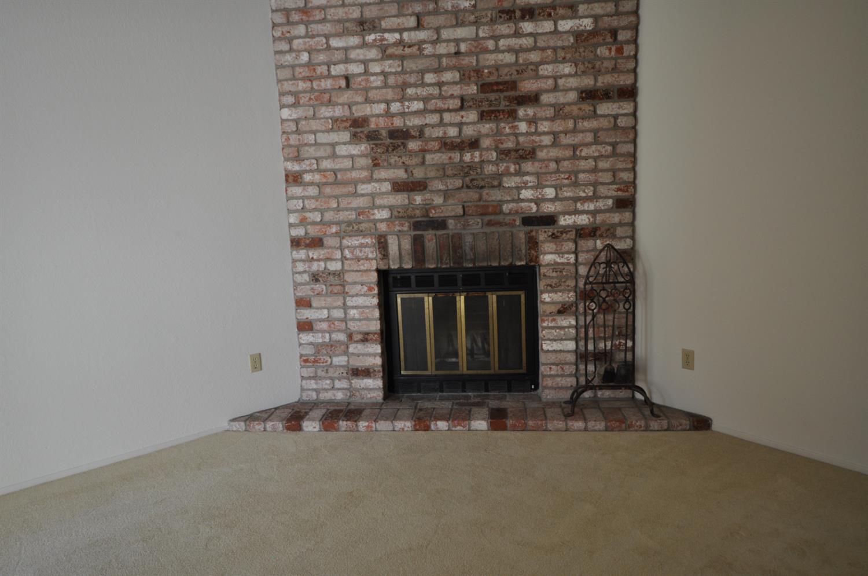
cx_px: 434
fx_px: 614
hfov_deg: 70.5
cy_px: 288
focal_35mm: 26
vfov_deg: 50.3
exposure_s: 1/100
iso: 400
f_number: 4.5
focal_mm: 17
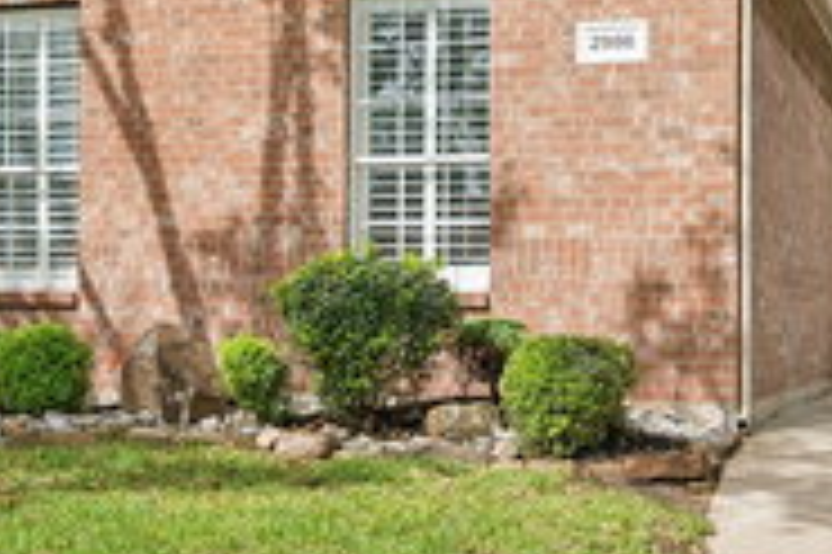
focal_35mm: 62
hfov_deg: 32.1
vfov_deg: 21.5
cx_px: 526
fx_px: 1441
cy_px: 128
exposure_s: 1/100
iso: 250
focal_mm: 22.5
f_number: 8
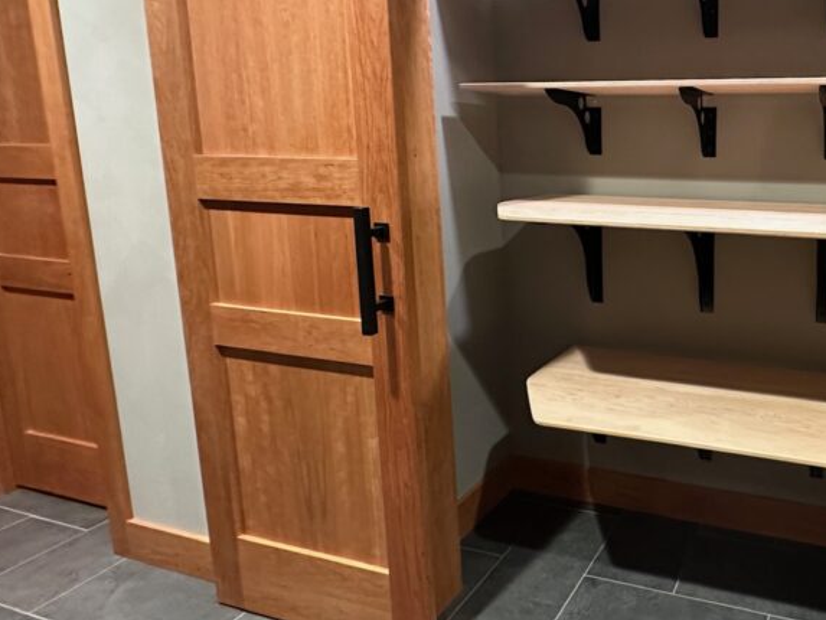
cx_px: 705
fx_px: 597
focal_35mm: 25
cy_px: 229
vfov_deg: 54.2
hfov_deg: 61.2
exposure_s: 1/60
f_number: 2.2
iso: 800
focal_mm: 2.22
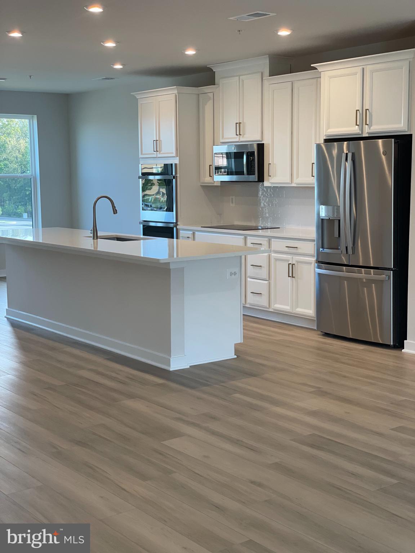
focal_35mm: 52
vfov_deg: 36.8
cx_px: 208
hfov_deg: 28.0
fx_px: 831
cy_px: 276
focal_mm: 6
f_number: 2
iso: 100
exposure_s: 1/120
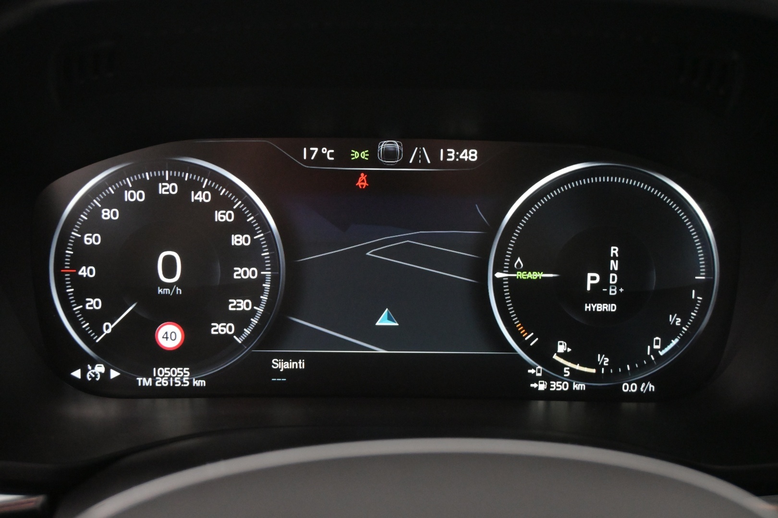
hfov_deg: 40.5
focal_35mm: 49
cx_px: 389
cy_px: 259
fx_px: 1053
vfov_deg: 27.7
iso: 4500
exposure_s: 1/50
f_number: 5
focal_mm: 32.5
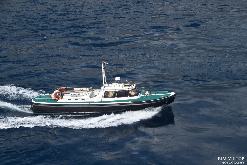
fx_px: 720
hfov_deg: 19.5
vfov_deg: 13.0
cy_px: 82
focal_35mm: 105
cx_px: 124
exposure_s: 1/500
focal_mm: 70
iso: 200
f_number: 11
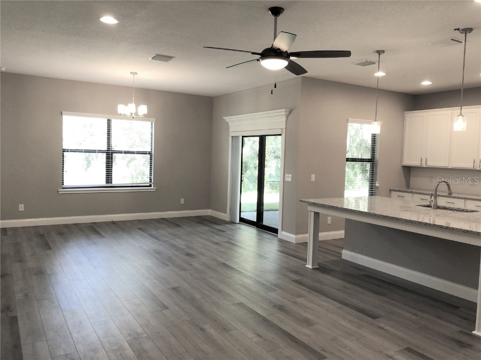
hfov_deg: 63.4
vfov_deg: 49.7
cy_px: 180
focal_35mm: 28
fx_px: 389
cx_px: 240
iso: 25
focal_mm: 4
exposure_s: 1/30
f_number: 1.8
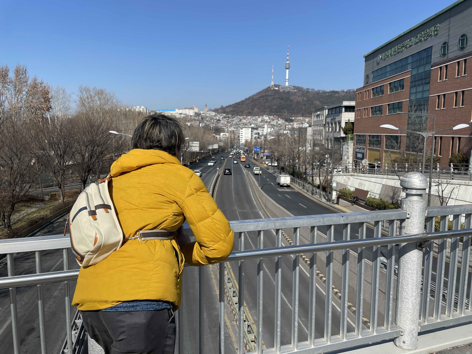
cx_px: 236
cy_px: 177
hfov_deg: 67.3
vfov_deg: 53.1
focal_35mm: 26
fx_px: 355
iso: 32
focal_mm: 4.2
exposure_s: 1/4464
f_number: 1.6
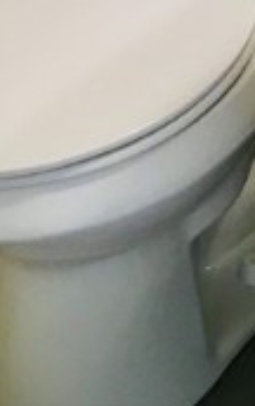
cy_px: -491
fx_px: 1518
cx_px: 146
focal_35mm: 137
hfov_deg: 9.6
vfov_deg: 12.7
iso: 80
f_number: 2.2
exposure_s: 1/30
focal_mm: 4.15
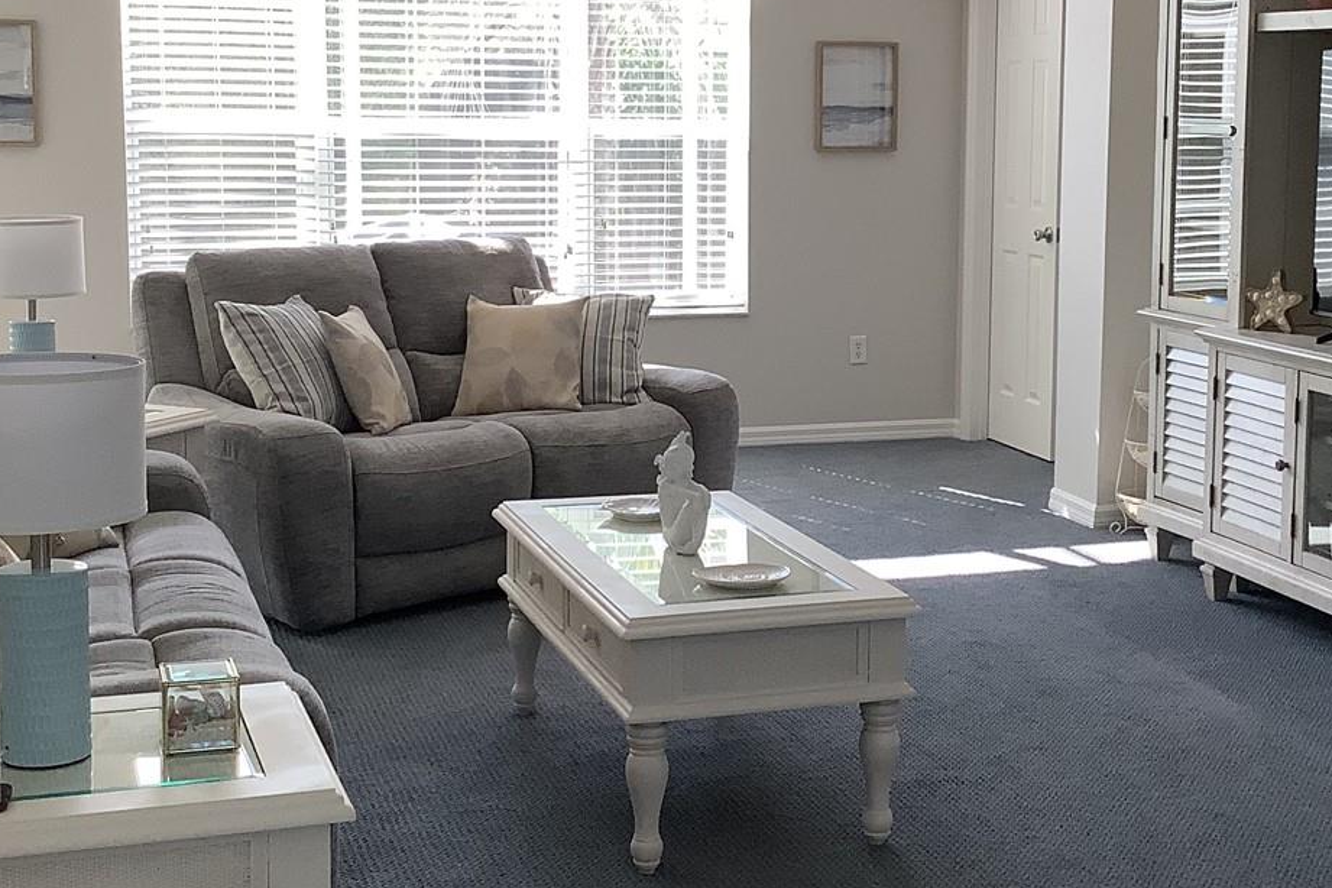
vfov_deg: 24.1
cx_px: 787
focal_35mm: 56
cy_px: 336
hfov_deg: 35.5
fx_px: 2072
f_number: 2.4
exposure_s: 1/100
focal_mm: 3.3
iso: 64
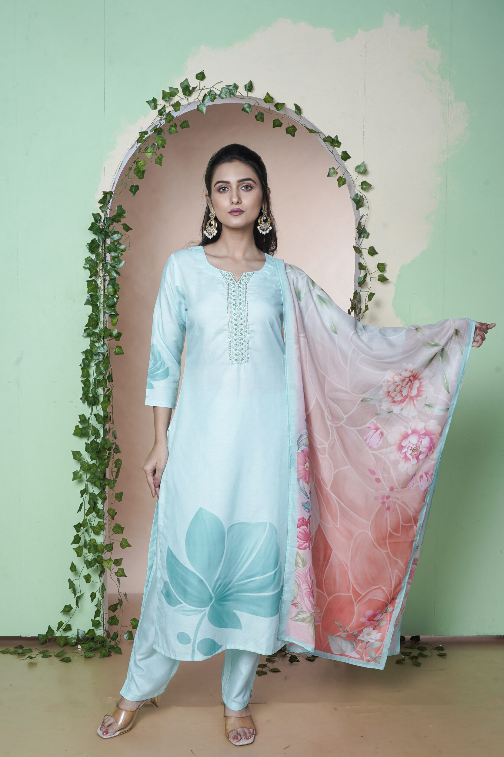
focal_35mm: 39
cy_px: 374
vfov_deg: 49.6
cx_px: 251
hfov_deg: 34.2
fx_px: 819
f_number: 13
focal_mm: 38
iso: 200
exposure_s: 1/125
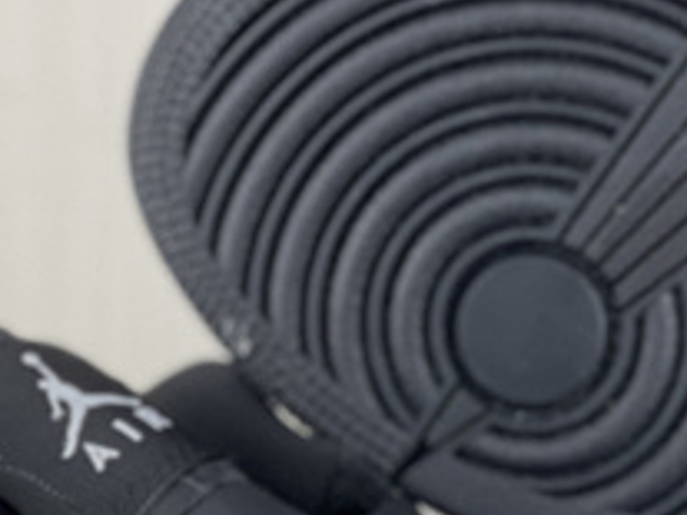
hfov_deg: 8.6
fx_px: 4542
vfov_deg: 6.4
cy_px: 699
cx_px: 531
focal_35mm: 229
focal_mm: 7.5
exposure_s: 1/100
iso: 160
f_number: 2.2
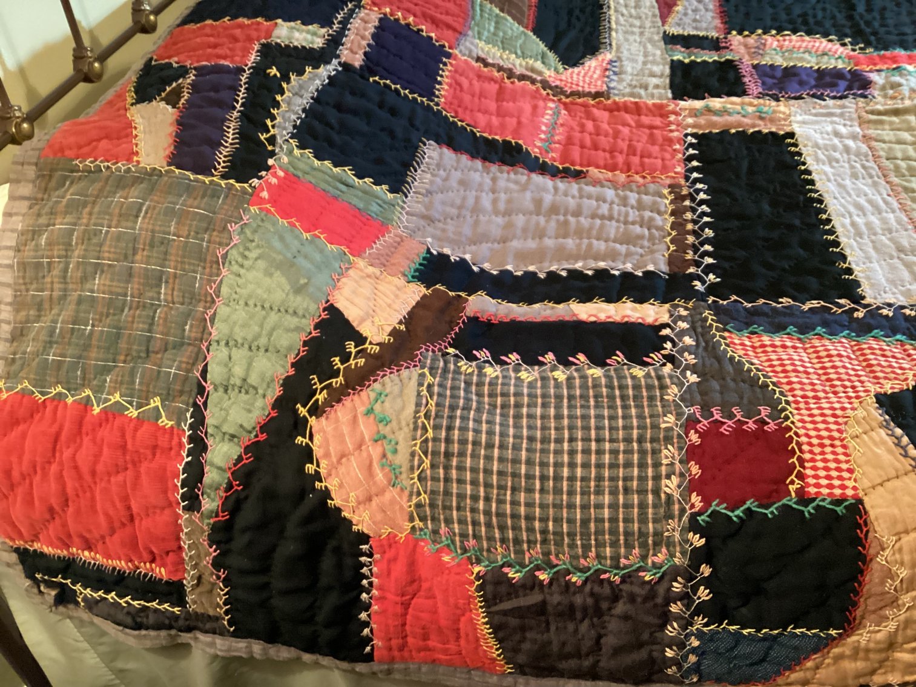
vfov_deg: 45.4
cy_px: 344
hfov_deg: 58.3
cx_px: 458
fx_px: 820
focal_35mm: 31
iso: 400
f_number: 2.4
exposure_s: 1/25
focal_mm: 3.3
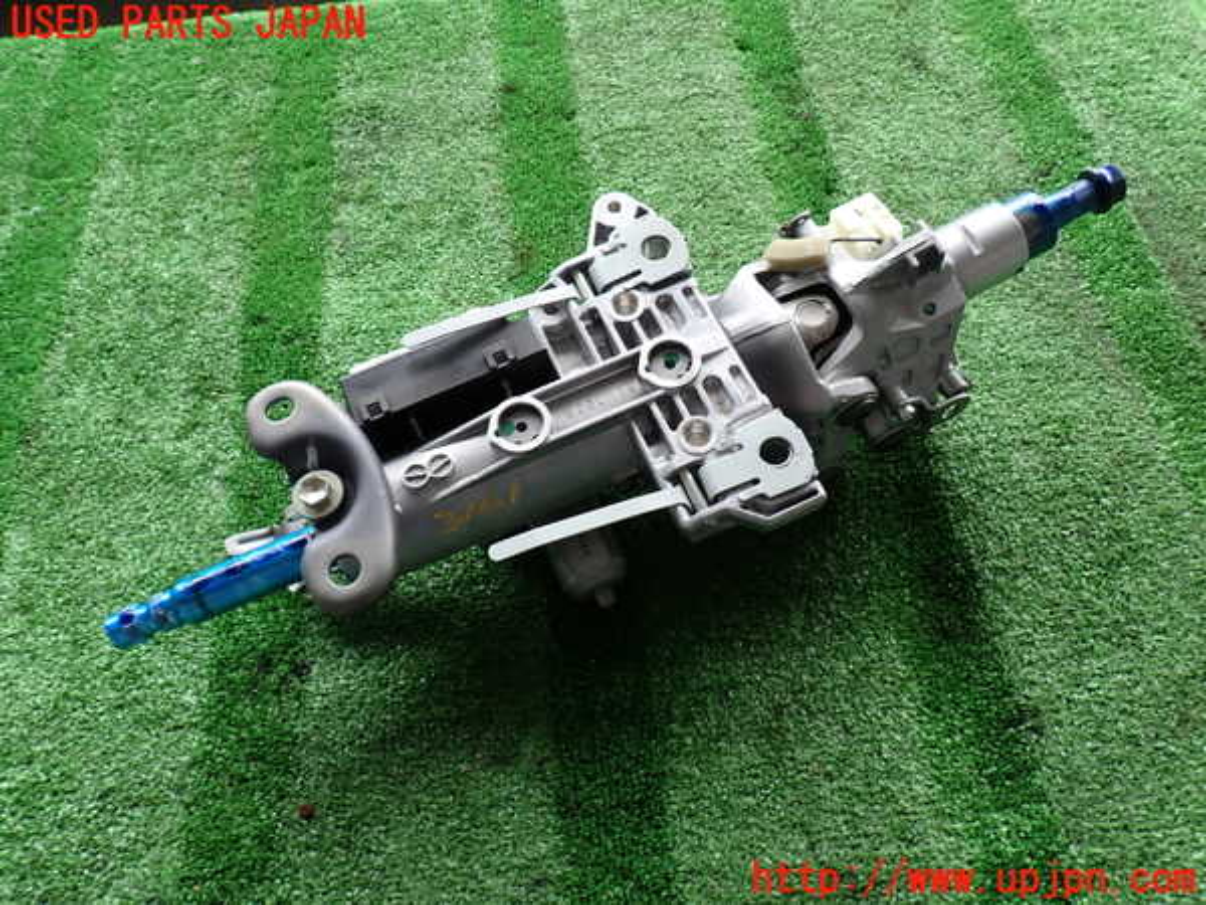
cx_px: 603
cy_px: 452
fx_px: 871
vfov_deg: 54.9
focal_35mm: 25
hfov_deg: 69.4
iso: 100
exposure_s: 1/80
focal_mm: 4.5
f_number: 2.8
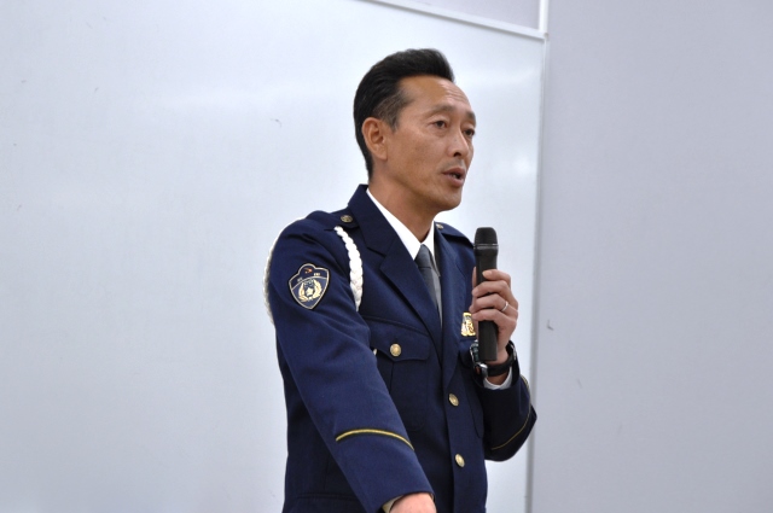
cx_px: 386
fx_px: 3056
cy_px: 256
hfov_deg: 14.4
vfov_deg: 9.6
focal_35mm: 142
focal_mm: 95
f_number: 5.3
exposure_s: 1/60
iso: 560
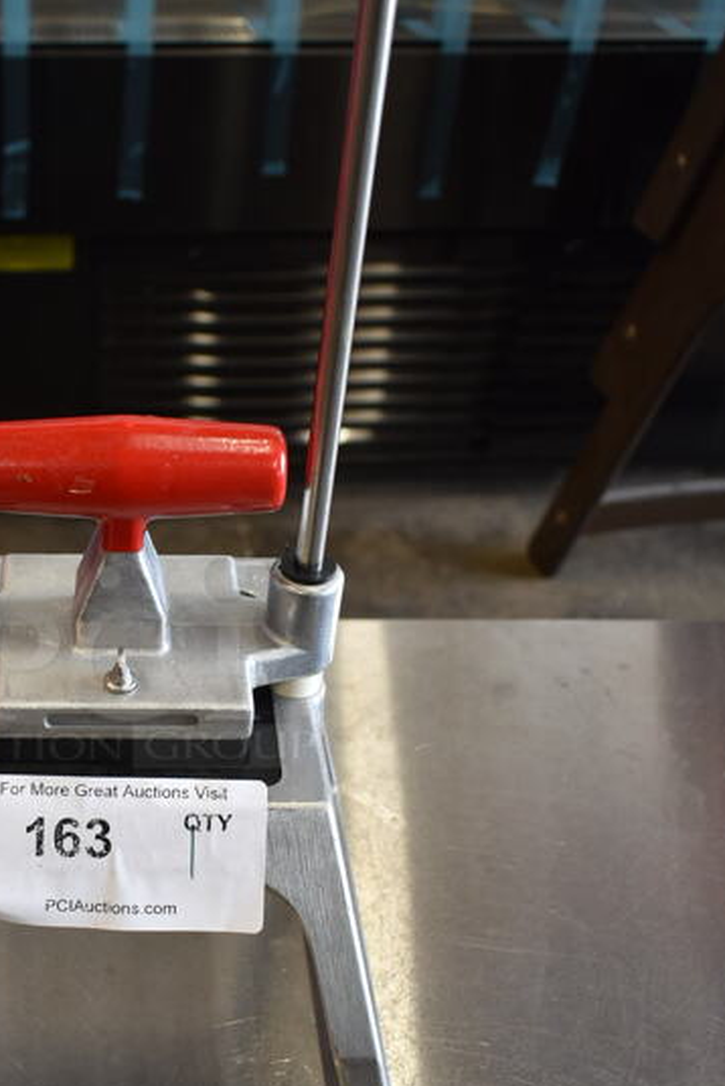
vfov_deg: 42.5
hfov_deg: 28.4
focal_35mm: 46
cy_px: 662
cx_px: 109
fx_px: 1388
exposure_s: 1/30
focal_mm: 18
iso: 280
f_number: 3.5
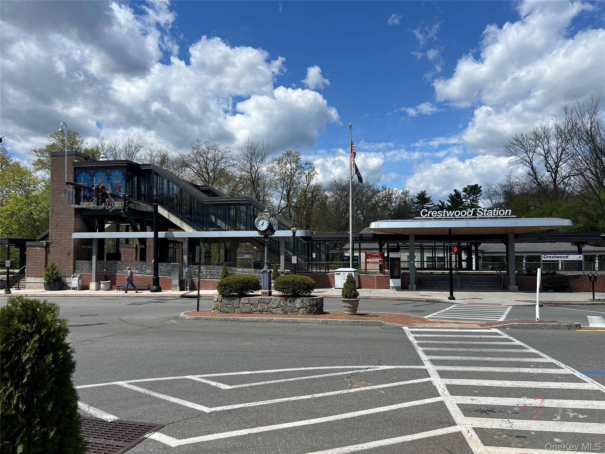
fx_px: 454
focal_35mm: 26
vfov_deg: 53.1
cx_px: 302
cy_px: 227
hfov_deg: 67.3
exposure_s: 1/5882
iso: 50
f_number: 1.5
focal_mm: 5.7
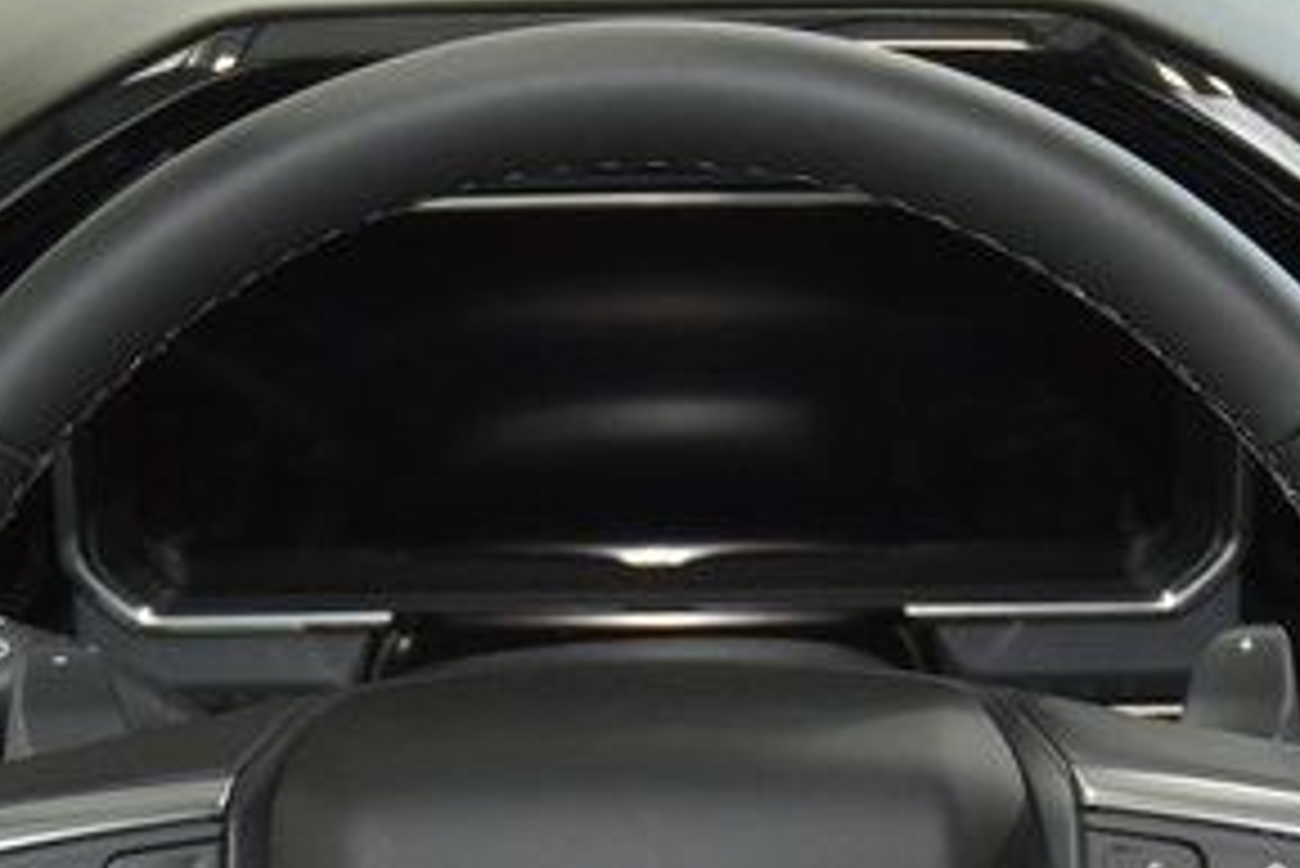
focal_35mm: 103
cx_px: 648
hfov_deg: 19.8
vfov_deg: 13.1
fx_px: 3725
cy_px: 897
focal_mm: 31
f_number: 4
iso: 2500
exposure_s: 1/40
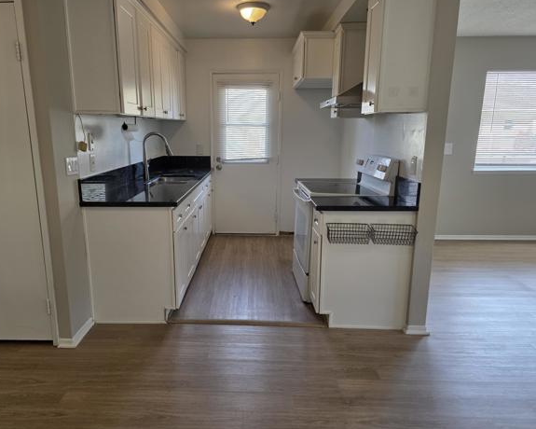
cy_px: 215
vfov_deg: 56.8
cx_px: 240
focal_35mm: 25
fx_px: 397
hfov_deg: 67.9
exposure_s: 1/120
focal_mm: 6.3
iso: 125
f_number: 1.7
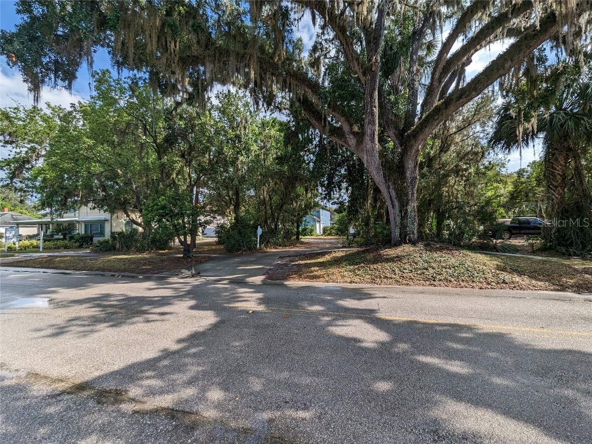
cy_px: 222
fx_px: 222
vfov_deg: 89.9
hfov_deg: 106.2
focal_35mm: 13
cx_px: 296
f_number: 2.2
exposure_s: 1/1348
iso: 43
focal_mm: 1.95
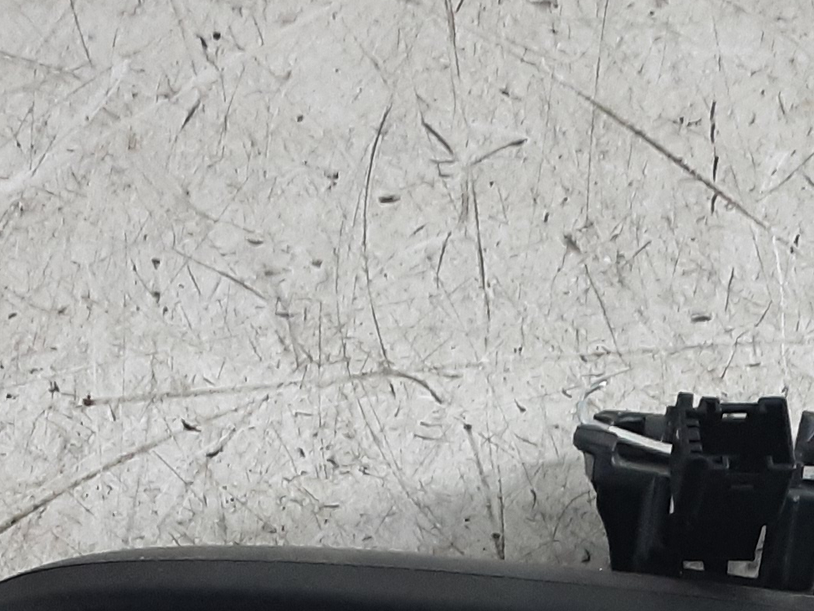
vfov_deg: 16.1
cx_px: 715
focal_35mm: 84
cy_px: 904
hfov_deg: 22.8
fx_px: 1975
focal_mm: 2.91
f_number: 1.9
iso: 160
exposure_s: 1/50
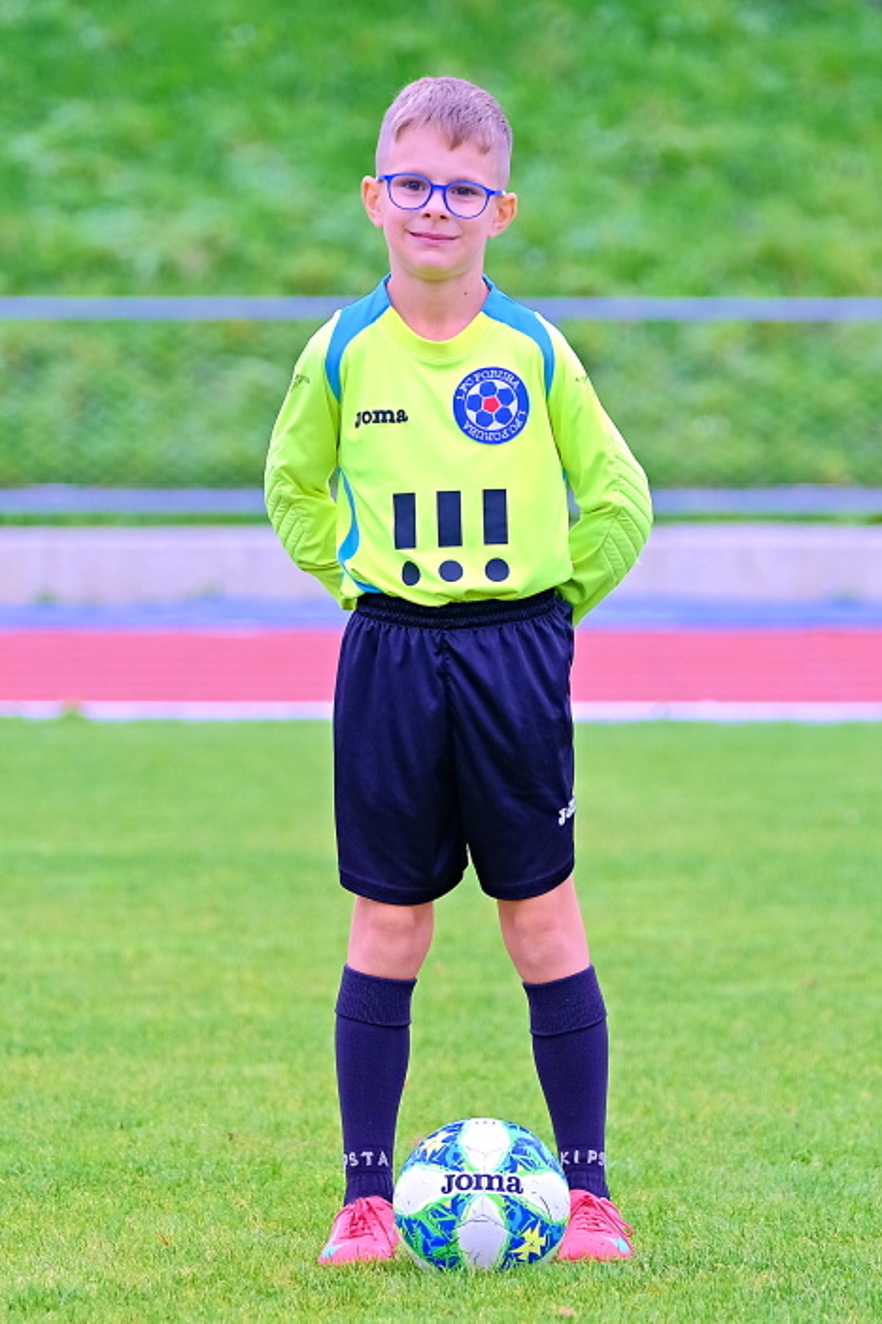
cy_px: 662
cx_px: 441
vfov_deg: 14.0
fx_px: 5404
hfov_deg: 9.3
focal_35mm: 147
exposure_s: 1/120
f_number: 2.8
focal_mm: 98.2
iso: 320
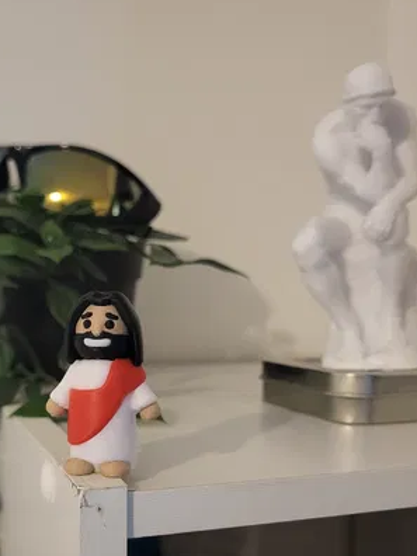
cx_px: 116
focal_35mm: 41
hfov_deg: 34.6
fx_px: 659
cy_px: 329
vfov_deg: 45.6
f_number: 1.8
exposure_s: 1/40
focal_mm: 5.4
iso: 640
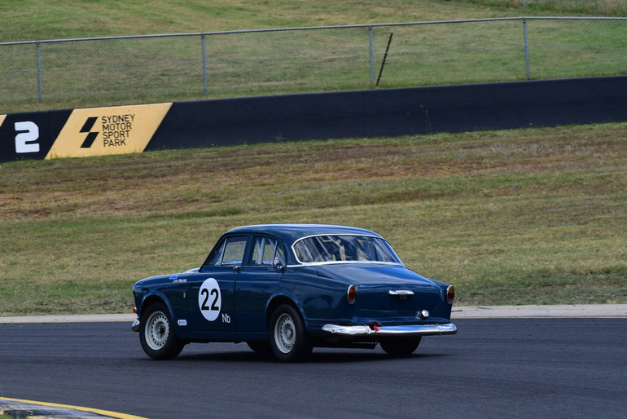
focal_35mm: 405
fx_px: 7056
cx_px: 318
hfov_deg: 5.1
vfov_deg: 3.4
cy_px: 210
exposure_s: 1/640
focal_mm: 260
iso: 640
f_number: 13
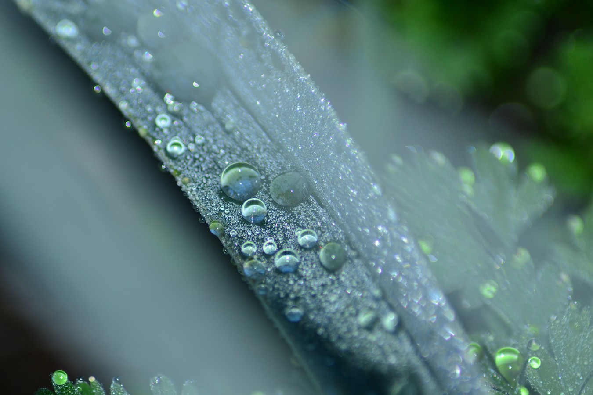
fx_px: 7412
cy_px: 198
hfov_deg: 4.6
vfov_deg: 3.1
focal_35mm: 450
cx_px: 296
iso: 200
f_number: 8
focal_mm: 300
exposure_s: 1/60
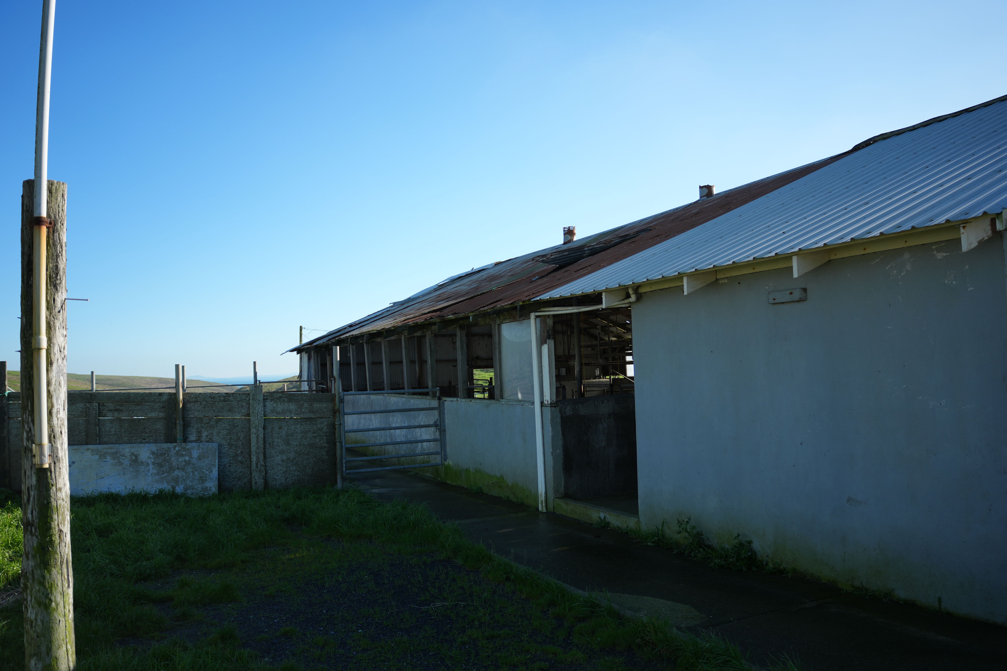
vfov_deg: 46.4
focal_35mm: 28
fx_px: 783
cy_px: 336
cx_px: 504
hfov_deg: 65.5
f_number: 4
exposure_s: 1/800
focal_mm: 28
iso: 160
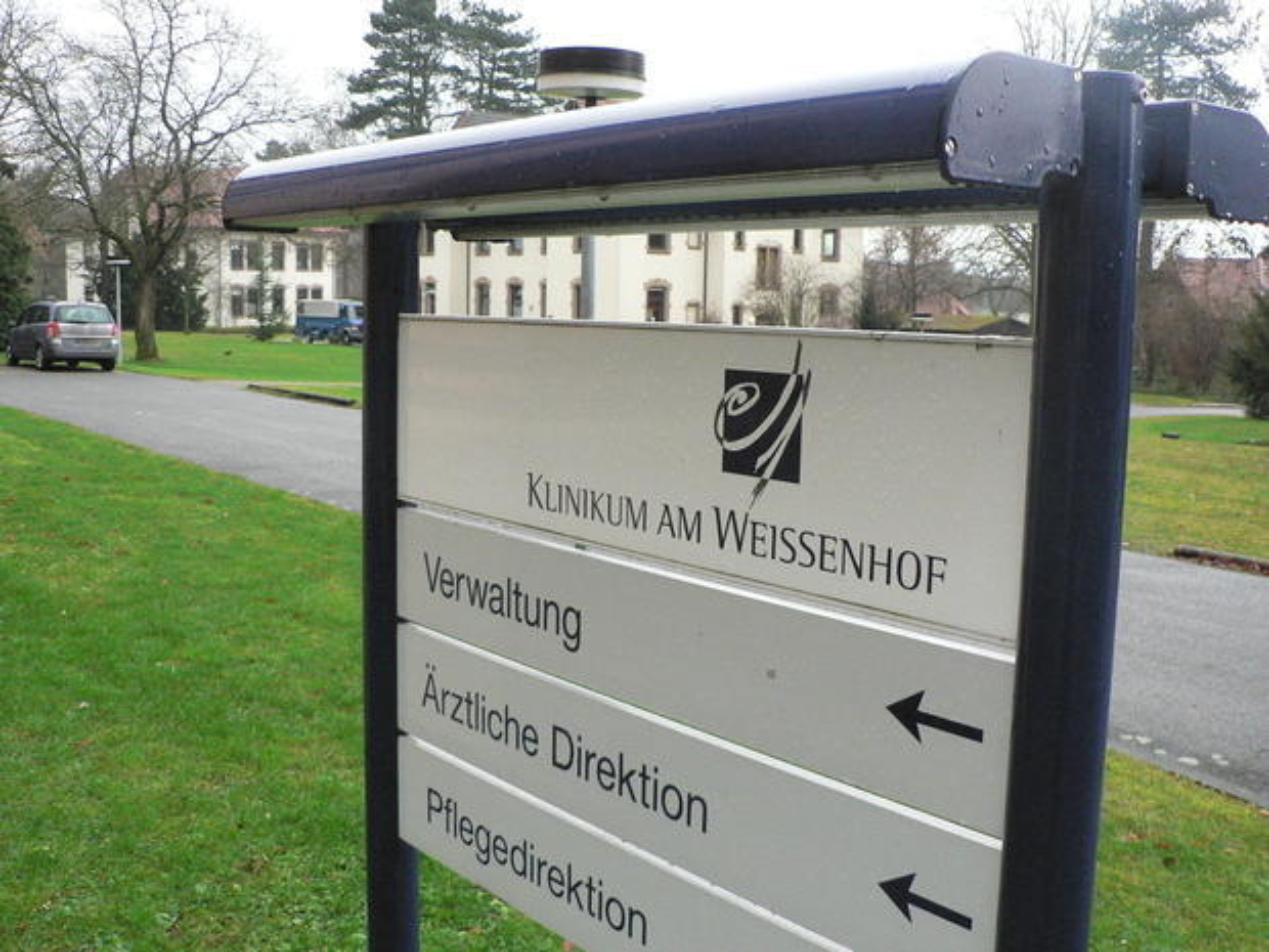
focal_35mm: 36
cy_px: 476
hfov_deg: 51.4
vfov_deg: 39.7
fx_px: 1320
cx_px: 634
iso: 400
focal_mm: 6
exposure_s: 1/100
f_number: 3.2
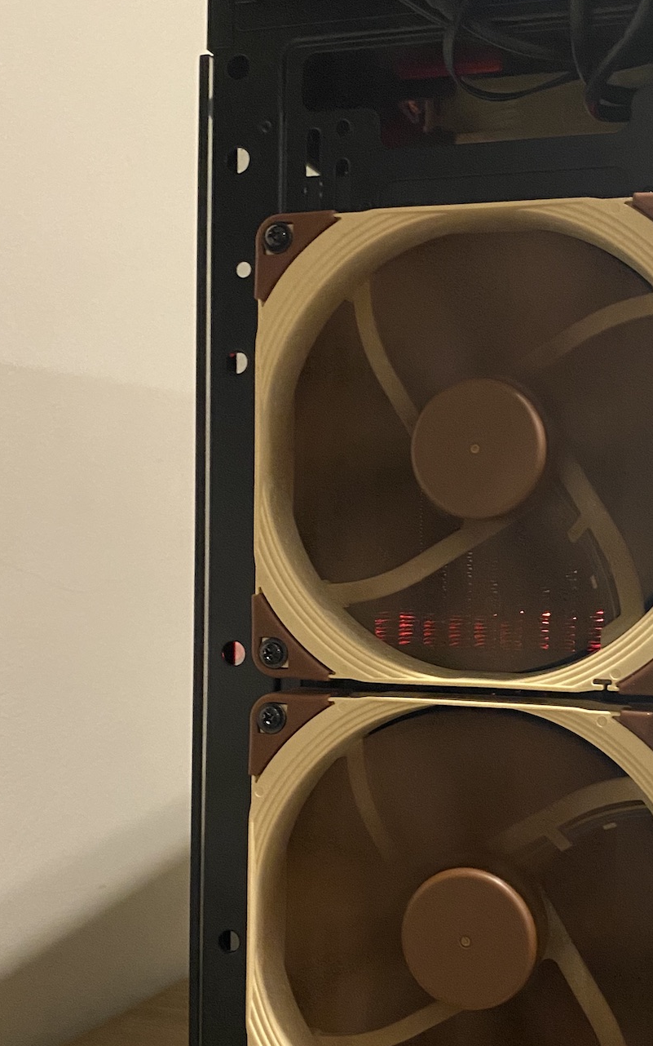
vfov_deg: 46.0
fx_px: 1225
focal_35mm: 43
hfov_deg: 29.3
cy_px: 608
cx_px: 498
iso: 640
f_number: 1.8
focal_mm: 4.25
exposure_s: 1/25
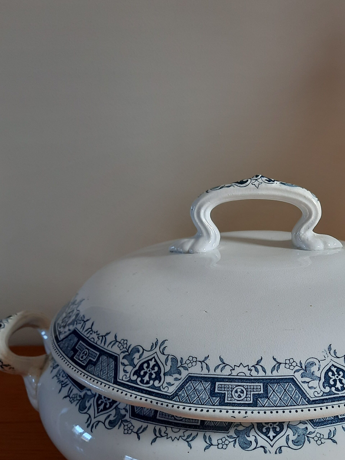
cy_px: 290
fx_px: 518
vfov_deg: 47.4
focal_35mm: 39
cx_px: 249
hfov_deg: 36.2
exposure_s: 1/50
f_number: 2
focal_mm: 4.6
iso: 80
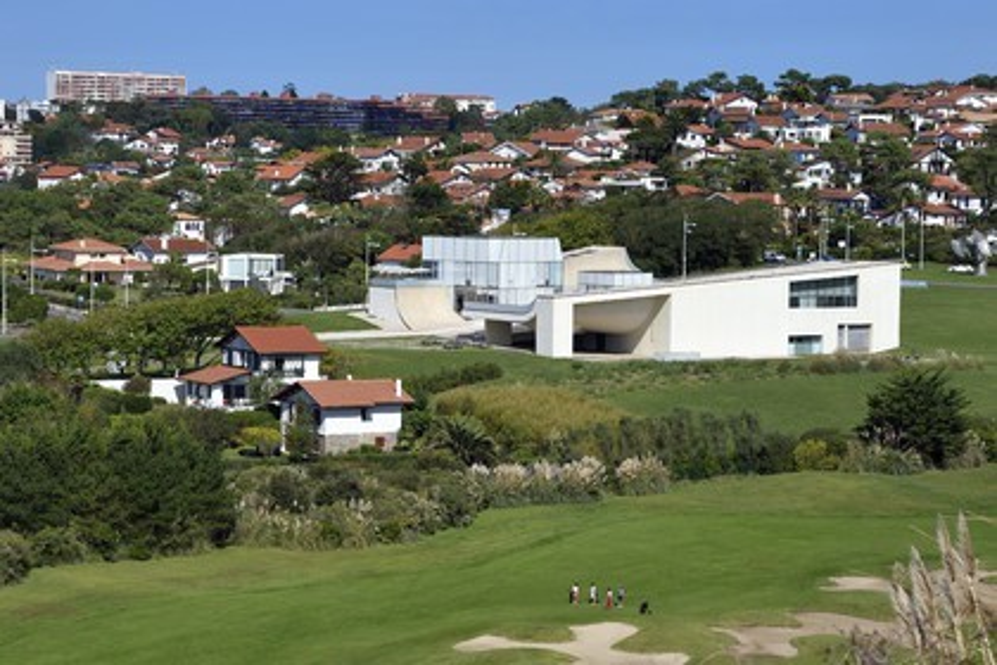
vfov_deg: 12.5
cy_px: 332
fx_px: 3046
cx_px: 498
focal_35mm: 110
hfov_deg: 18.6
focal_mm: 110
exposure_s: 1/320
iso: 200
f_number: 14
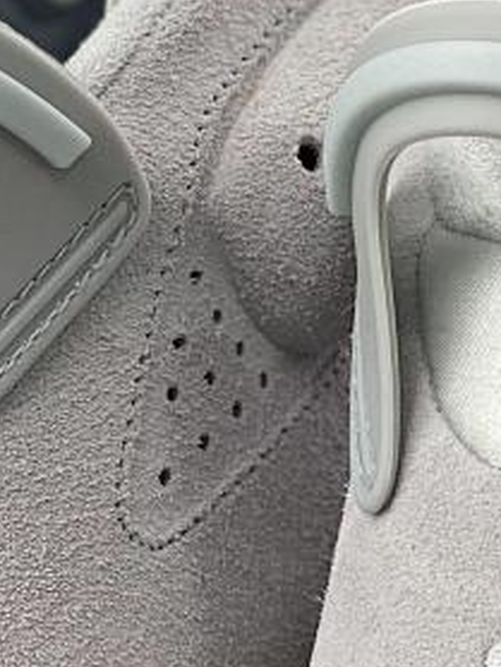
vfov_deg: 9.8
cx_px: 158
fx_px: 3892
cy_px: 211
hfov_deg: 7.4
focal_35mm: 202
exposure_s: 1/100
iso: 40
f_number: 2
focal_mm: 6
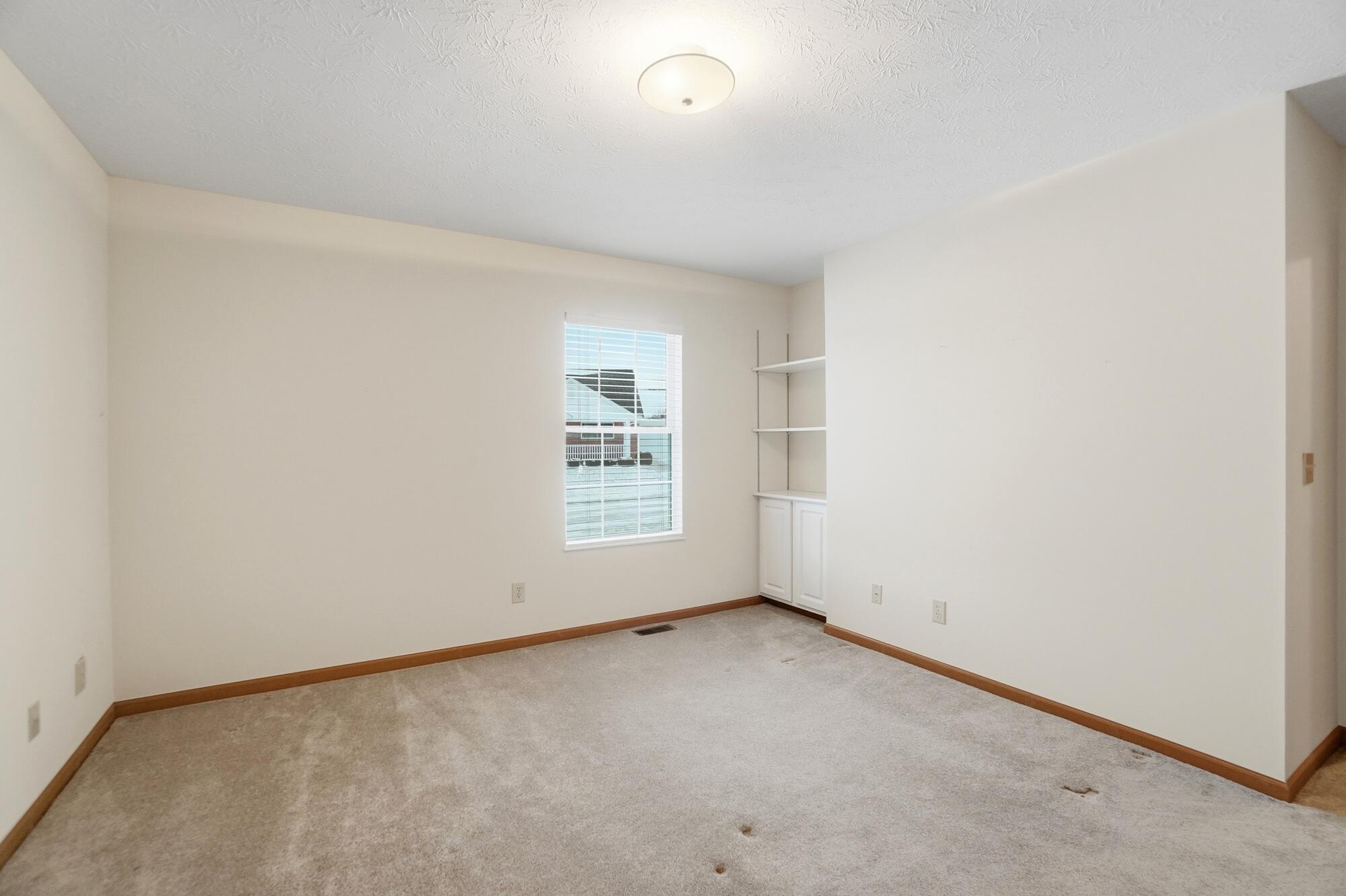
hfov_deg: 100.4
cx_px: 673
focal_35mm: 15
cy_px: 448
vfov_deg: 77.3
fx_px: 561
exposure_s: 1/320
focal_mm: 10
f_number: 4
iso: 100
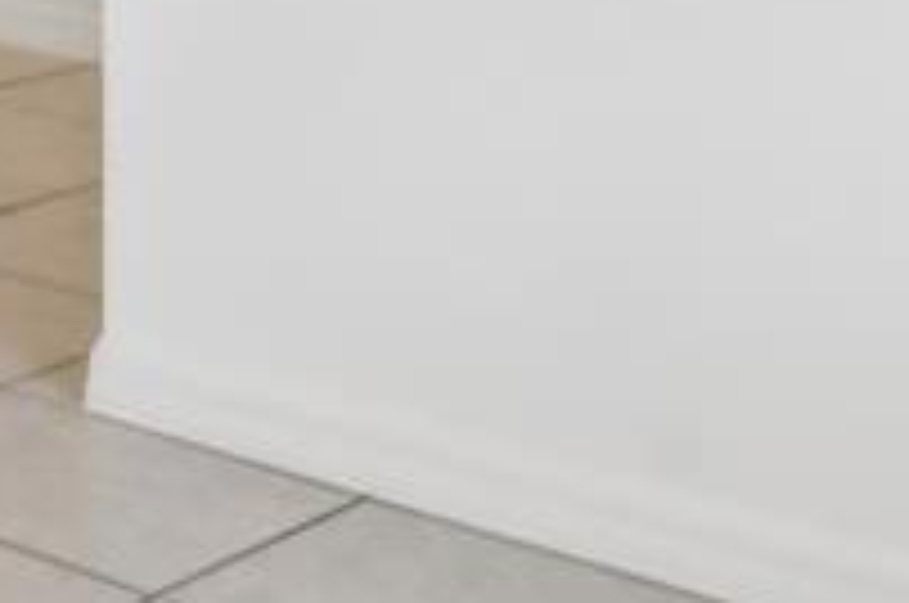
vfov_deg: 11.3
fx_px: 2798
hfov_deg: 13.5
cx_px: -1278
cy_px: -549
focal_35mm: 111
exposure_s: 1/30
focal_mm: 14
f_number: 8
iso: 400
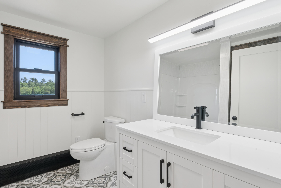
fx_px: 141
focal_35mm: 18
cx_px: 139
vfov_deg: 67.4
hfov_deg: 90.0
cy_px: 93
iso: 320
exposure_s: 1/1.67
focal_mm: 16
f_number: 20
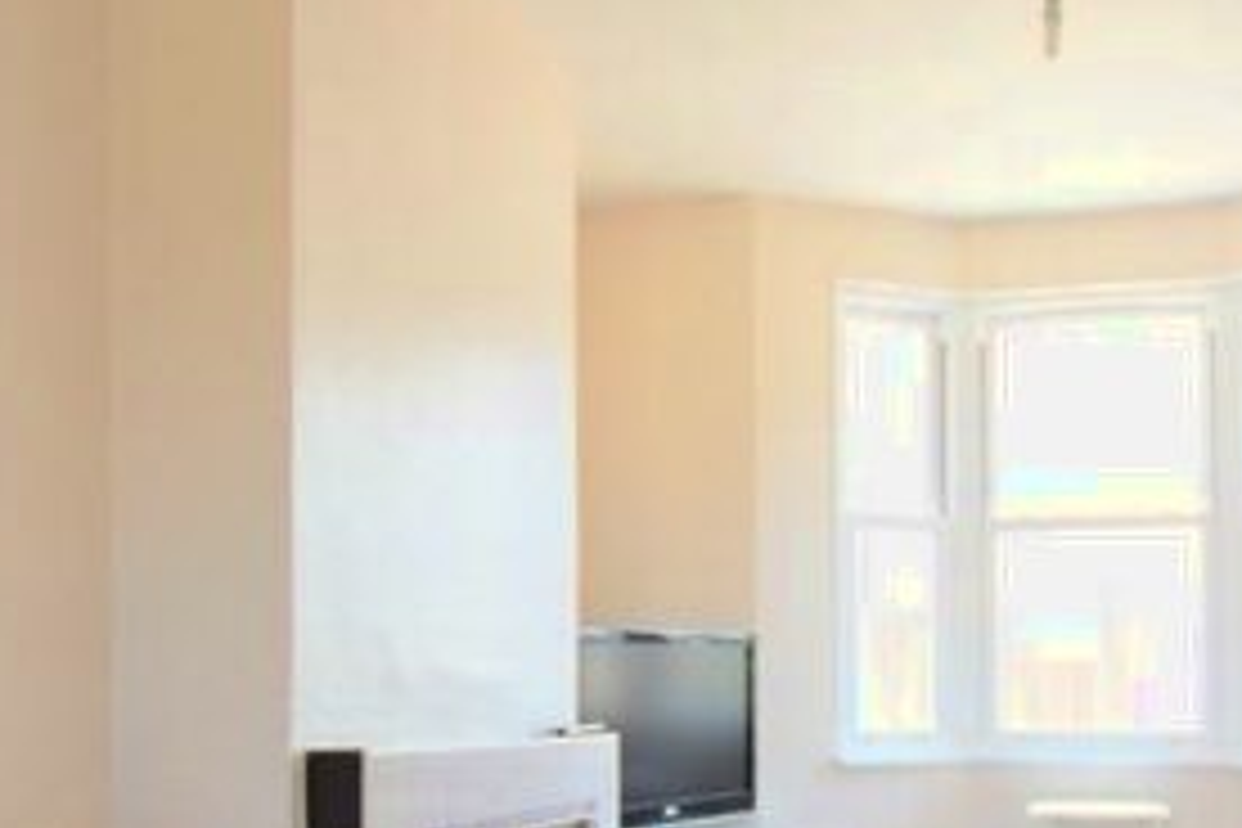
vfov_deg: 34.1
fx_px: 1311
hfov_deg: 50.0
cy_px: 646
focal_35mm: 38
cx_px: 801
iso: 125
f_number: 3.5
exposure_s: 1/25
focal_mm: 10
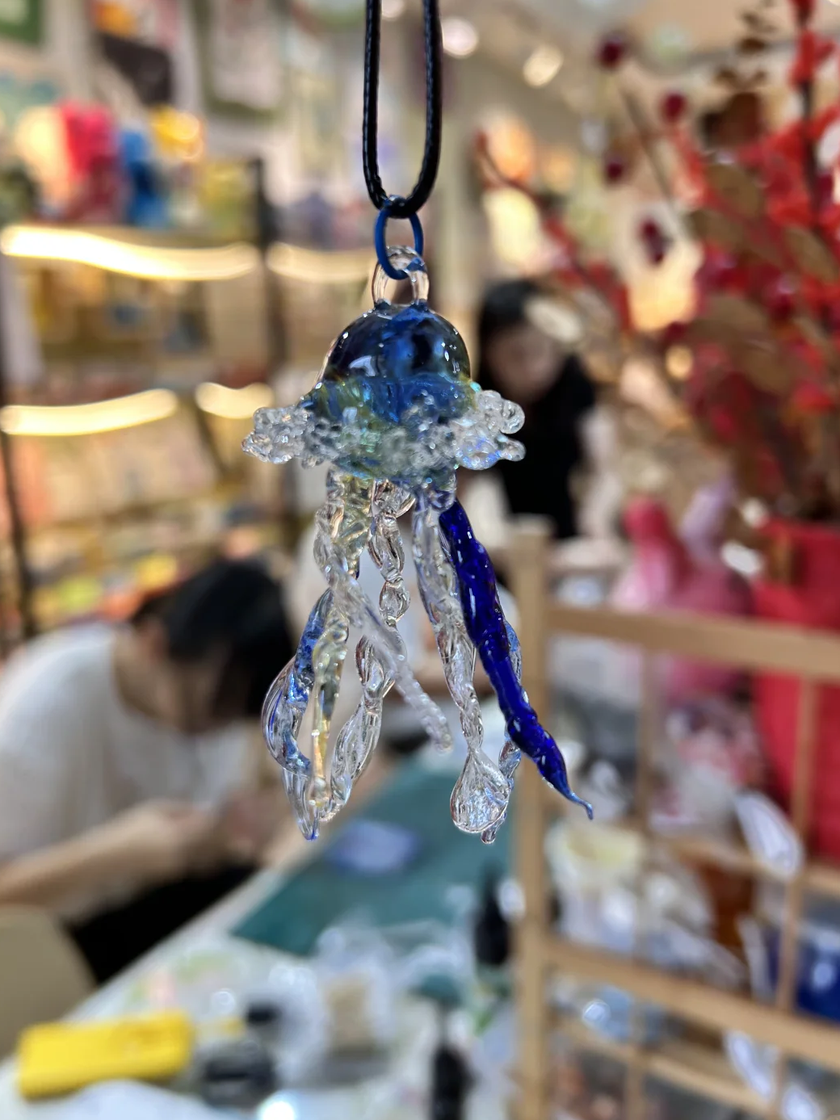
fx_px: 874
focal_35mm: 27
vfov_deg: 65.3
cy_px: 555
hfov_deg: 51.3
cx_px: 427
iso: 50
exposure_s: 1/100
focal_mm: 5.7
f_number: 1.5
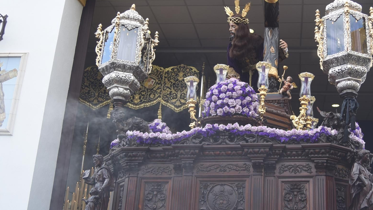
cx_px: 243
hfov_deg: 40.2
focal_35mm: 51
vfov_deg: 23.4
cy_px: 73
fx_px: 504
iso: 100
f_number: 5.6
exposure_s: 1/160
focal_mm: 29
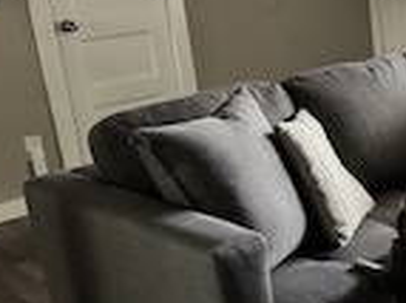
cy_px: 176
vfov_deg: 21.9
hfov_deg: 25.1
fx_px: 785
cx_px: 525
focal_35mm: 67
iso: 250
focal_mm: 6.76
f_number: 1.78
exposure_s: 1/60
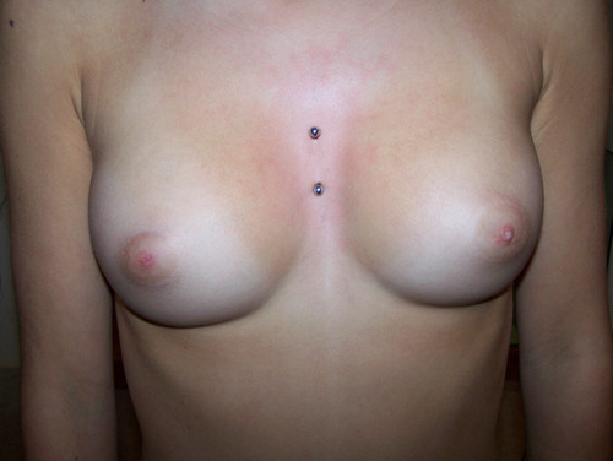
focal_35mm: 43
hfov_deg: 43.8
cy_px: 230
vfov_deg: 33.7
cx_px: 306
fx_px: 762
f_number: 2.9
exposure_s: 1/60
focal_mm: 7.1
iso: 160
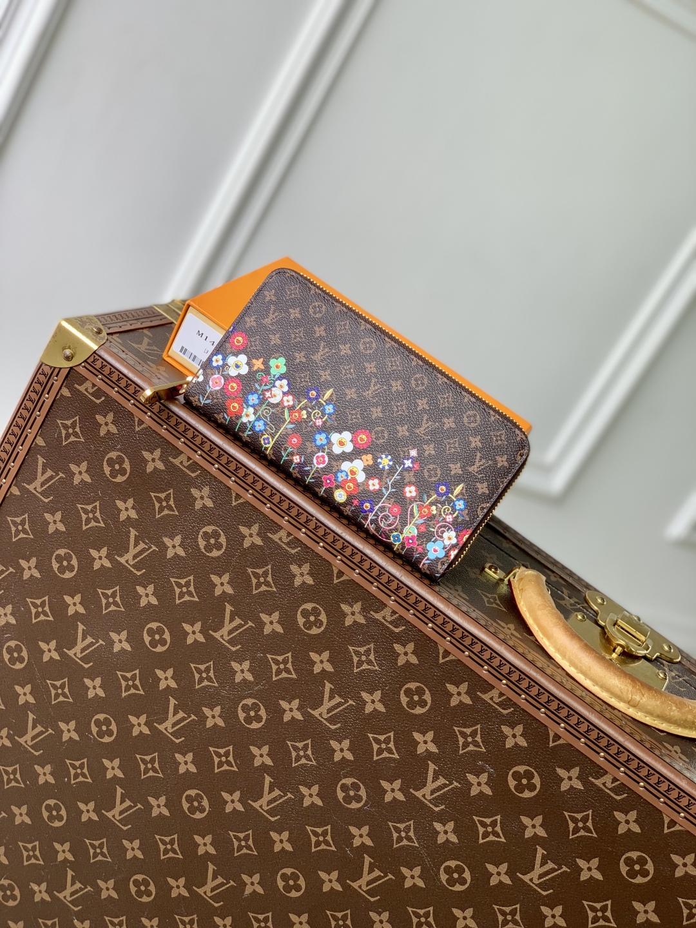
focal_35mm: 52
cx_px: 348
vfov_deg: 36.8
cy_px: 464
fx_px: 1394
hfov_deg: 28.0
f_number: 2.4
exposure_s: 1/126
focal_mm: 6
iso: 16
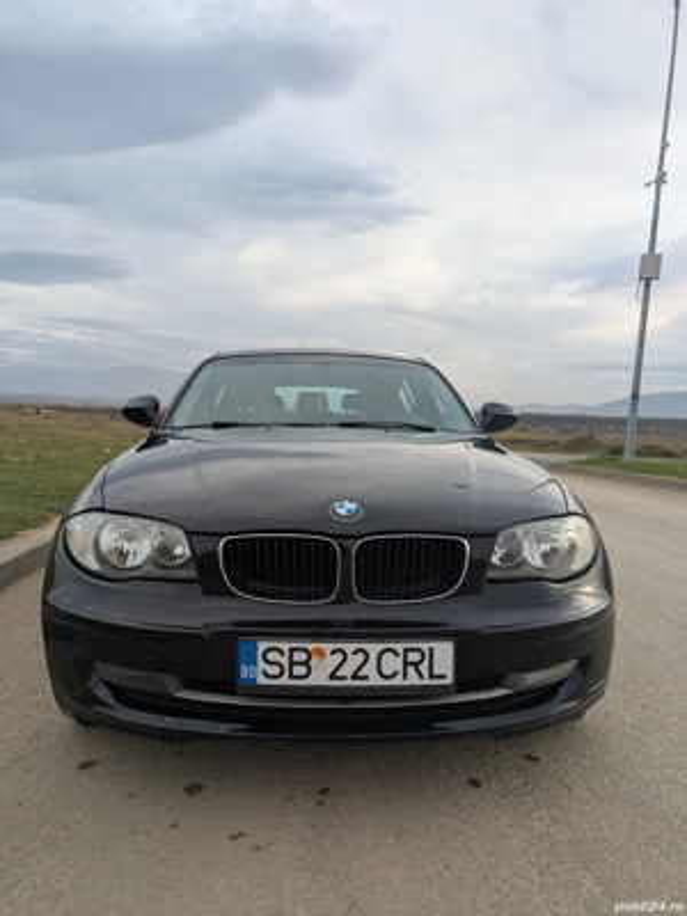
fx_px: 662
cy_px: 458
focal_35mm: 25
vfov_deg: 69.4
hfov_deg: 54.9
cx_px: 344
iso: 50
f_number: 1.89
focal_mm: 5.43
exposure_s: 1/592
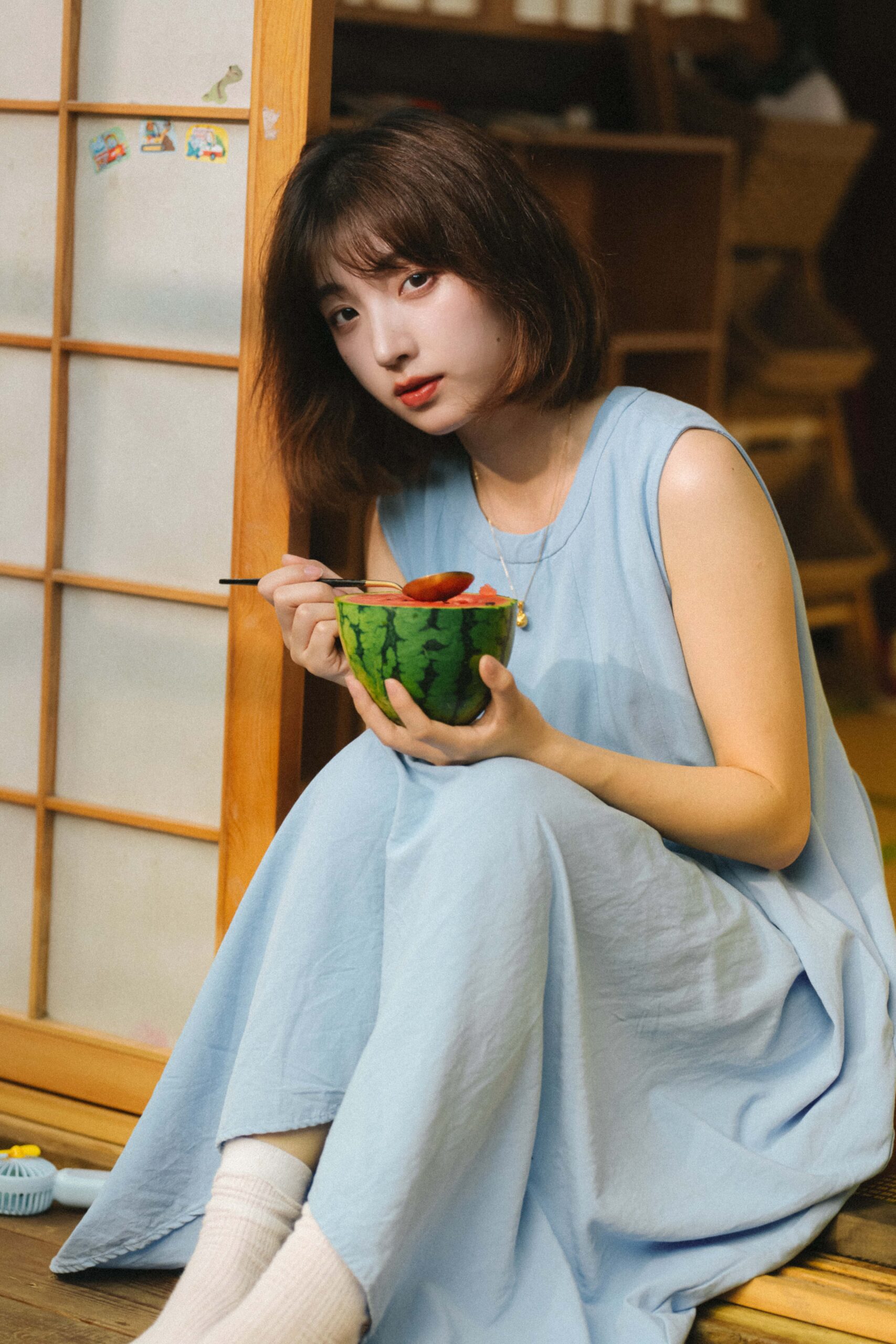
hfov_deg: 15.4
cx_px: 448
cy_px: 672
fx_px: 3322
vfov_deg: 22.9
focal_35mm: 89
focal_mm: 89
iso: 400
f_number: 2.8
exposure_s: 1/1000
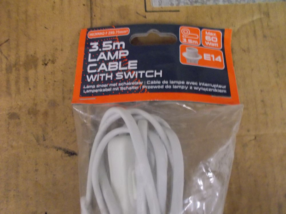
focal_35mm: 26
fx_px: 215
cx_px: 143
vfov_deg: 53.1
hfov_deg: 67.3
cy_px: 107
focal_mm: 4.6
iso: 800
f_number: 3.2
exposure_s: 1/25
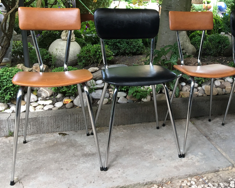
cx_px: 178
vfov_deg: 34.1
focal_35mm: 44
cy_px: 76
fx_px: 306
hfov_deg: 40.7
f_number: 2.2
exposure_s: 1/33
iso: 32
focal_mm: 4.15
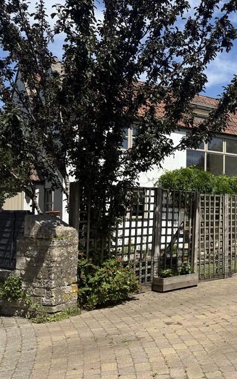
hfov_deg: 26.4
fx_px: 434
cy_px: 205
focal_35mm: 42
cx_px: 300
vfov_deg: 47.1
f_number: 1.78
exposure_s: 1/4673
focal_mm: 6.76
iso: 80
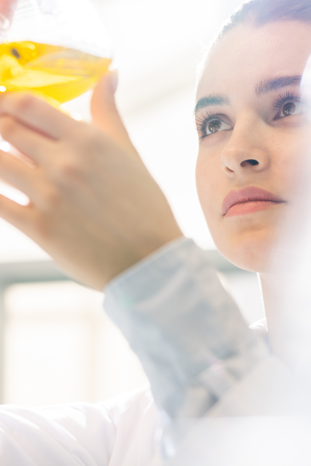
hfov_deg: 9.9
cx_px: 152
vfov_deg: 14.9
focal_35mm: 138
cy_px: 201
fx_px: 1788
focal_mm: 85
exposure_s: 1/200
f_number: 2.8
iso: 400
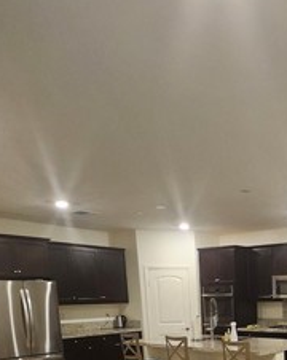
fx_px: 383
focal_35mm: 36
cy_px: 363
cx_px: 297
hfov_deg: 36.3
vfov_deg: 43.0
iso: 400
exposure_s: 1/60
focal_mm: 1.74
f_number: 2.2
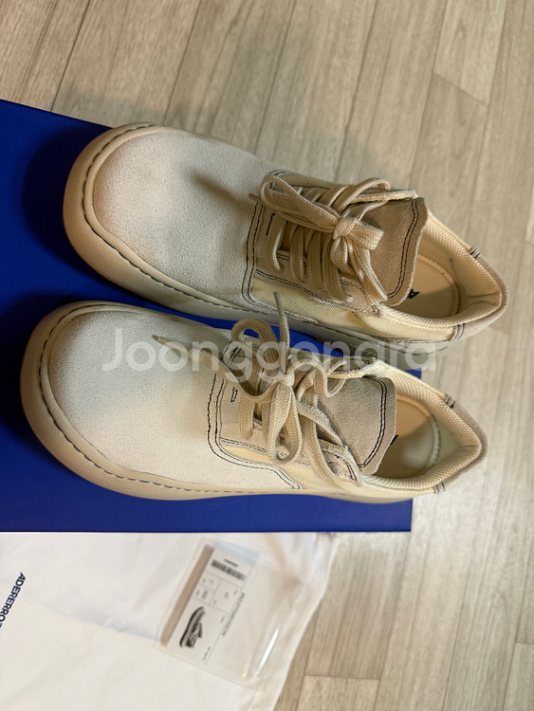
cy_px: 356
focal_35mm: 24
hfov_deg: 56.8
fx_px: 493
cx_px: 267
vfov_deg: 71.6
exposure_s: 1/60
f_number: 1.78
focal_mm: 6.76
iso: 200
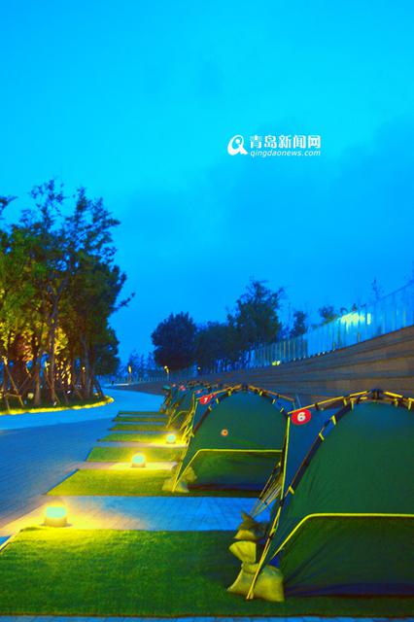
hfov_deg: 29.8
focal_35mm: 45
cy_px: 311
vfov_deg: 43.6
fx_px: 777
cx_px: 207
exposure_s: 1/20
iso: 800
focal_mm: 30
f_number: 4.2
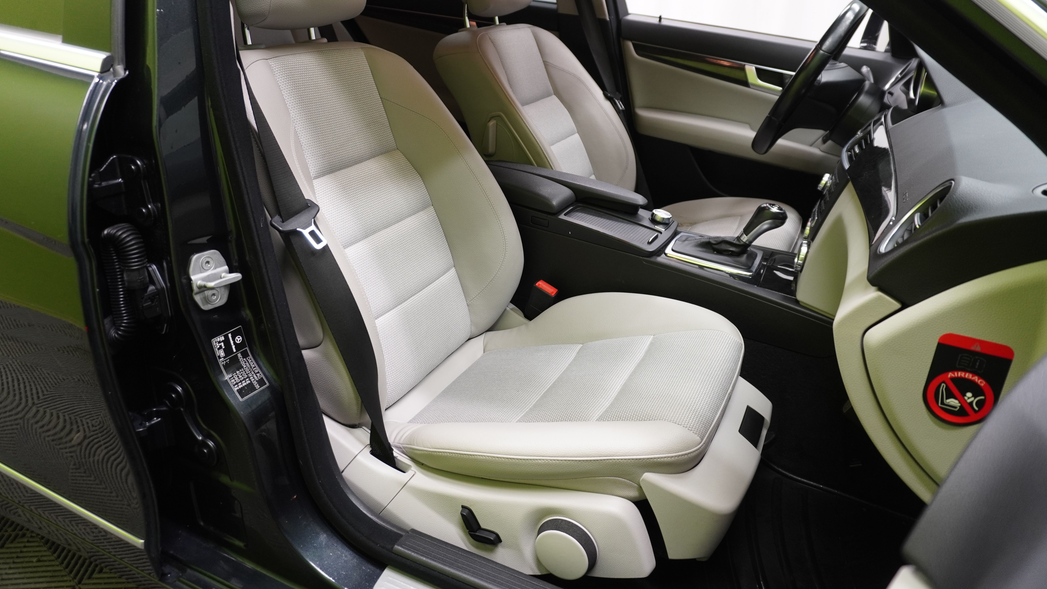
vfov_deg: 44.2
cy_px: 238
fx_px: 722
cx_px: 528
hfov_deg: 71.9
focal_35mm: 26
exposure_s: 1/30
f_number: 3.5
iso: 640
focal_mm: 16
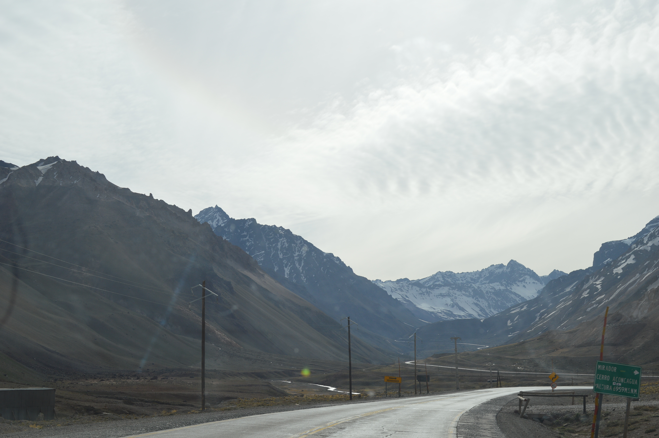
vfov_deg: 26.4
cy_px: 219
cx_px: 330
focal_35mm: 51
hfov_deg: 38.9
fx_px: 933
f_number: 9
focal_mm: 34
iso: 100
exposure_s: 1/320
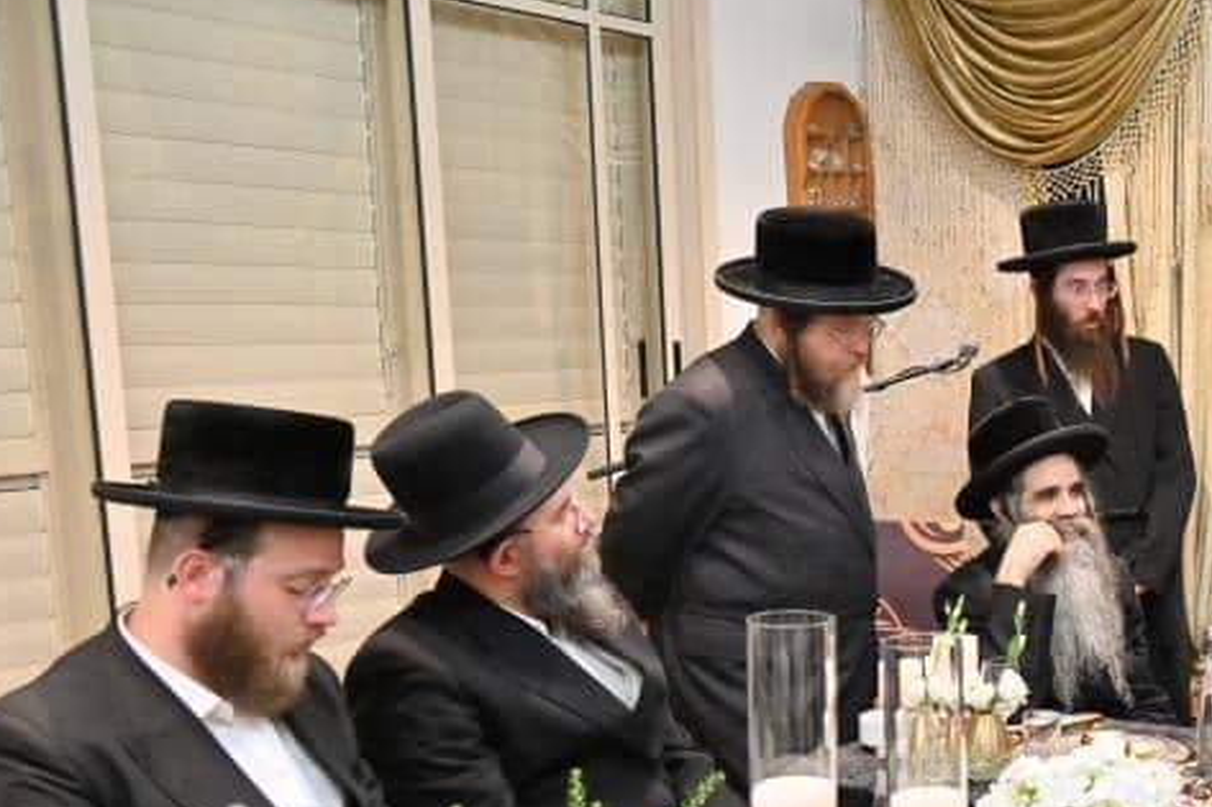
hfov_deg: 33.7
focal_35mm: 52
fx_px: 1750
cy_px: 588
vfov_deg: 25.7
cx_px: 1299
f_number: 4
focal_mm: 24
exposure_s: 1/320
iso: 1600
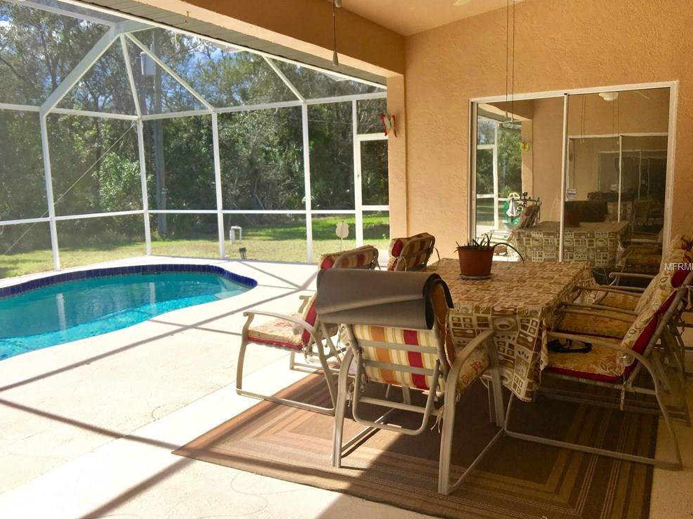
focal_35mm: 30
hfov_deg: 60.0
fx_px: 600
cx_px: 349
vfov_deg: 46.8
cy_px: 267
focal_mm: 4.15
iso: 25
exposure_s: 1/905
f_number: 2.2
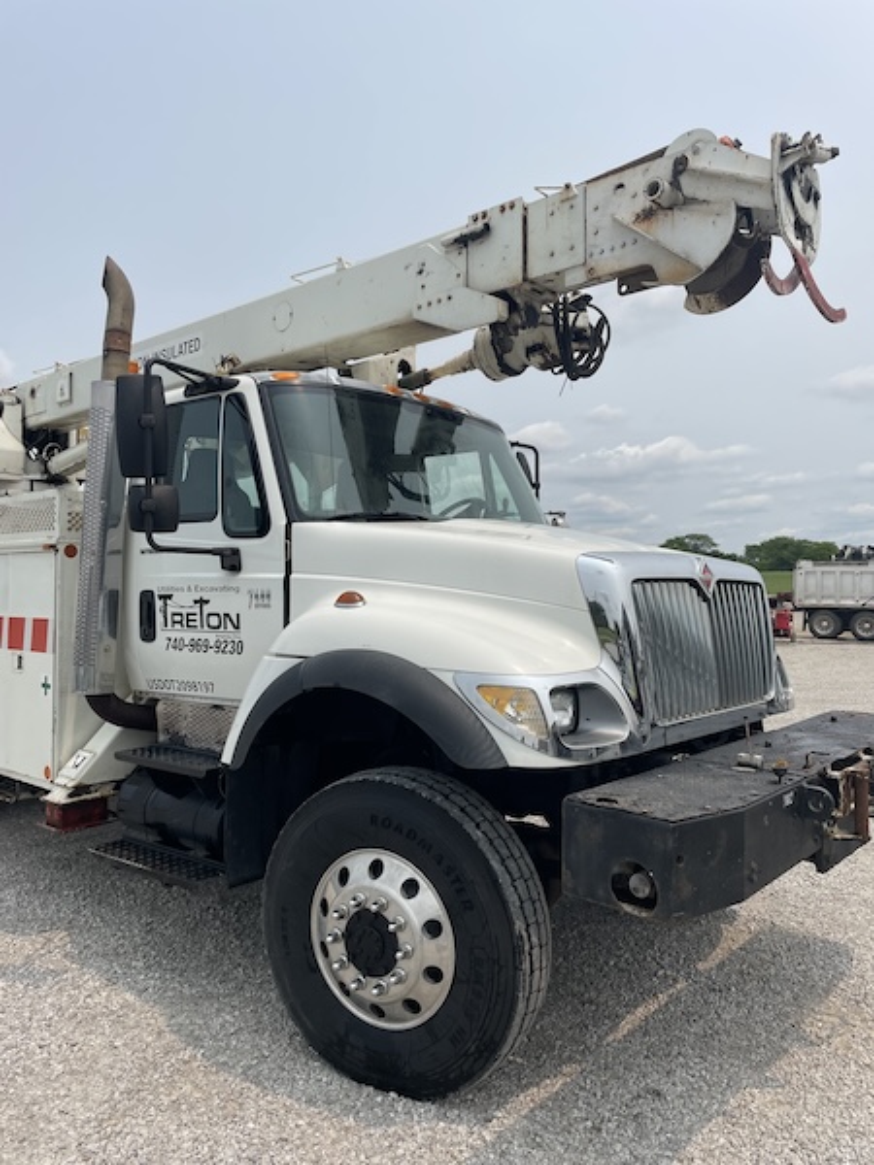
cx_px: 437
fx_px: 875
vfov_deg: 67.3
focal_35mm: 26
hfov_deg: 53.1
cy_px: 582
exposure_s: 1/6135
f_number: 1.6
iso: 32
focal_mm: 4.2
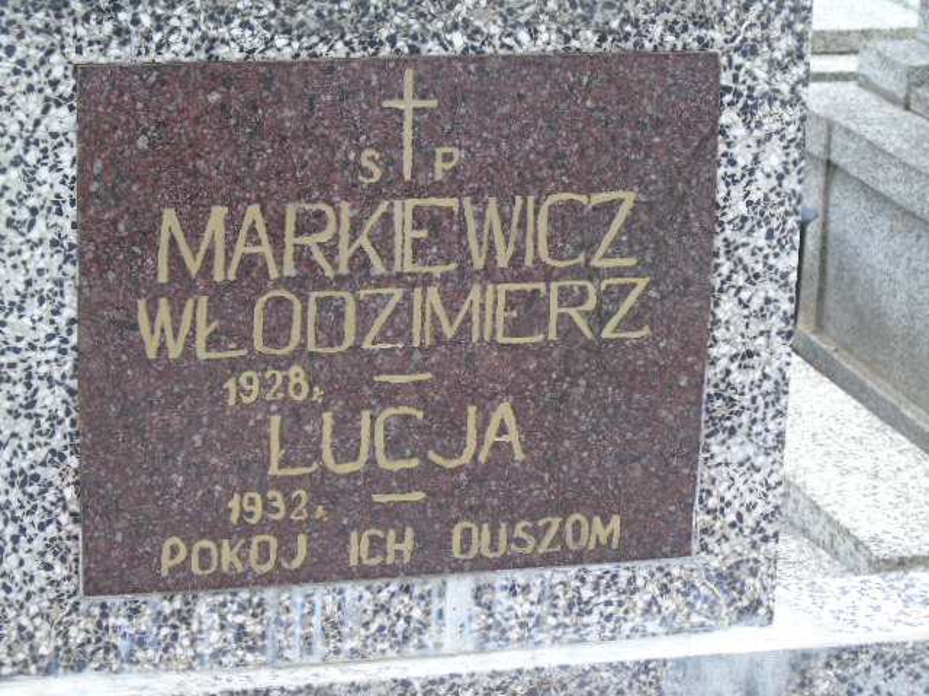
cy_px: 348
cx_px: 464
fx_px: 2898
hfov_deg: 18.2
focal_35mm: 108
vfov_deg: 13.7
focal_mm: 19
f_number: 4.4
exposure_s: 1/60
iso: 100
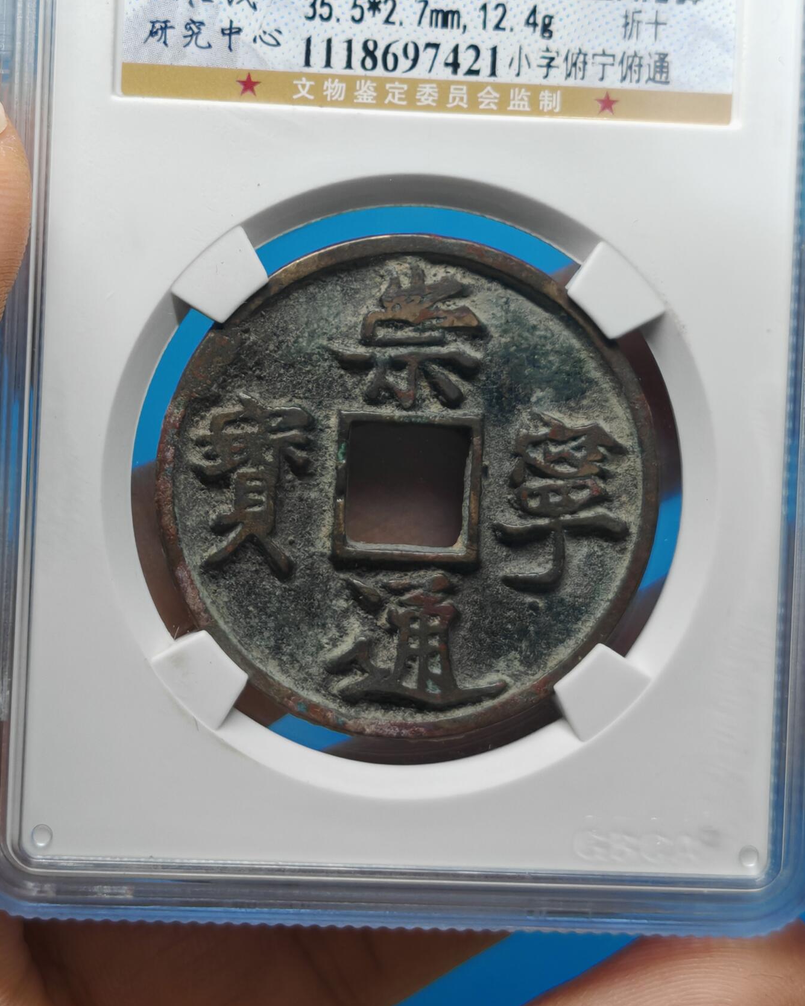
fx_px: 2978
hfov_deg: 15.4
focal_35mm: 100
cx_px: 406
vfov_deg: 19.2
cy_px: 499
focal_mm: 7.62
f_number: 1.6
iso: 50
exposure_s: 1/100
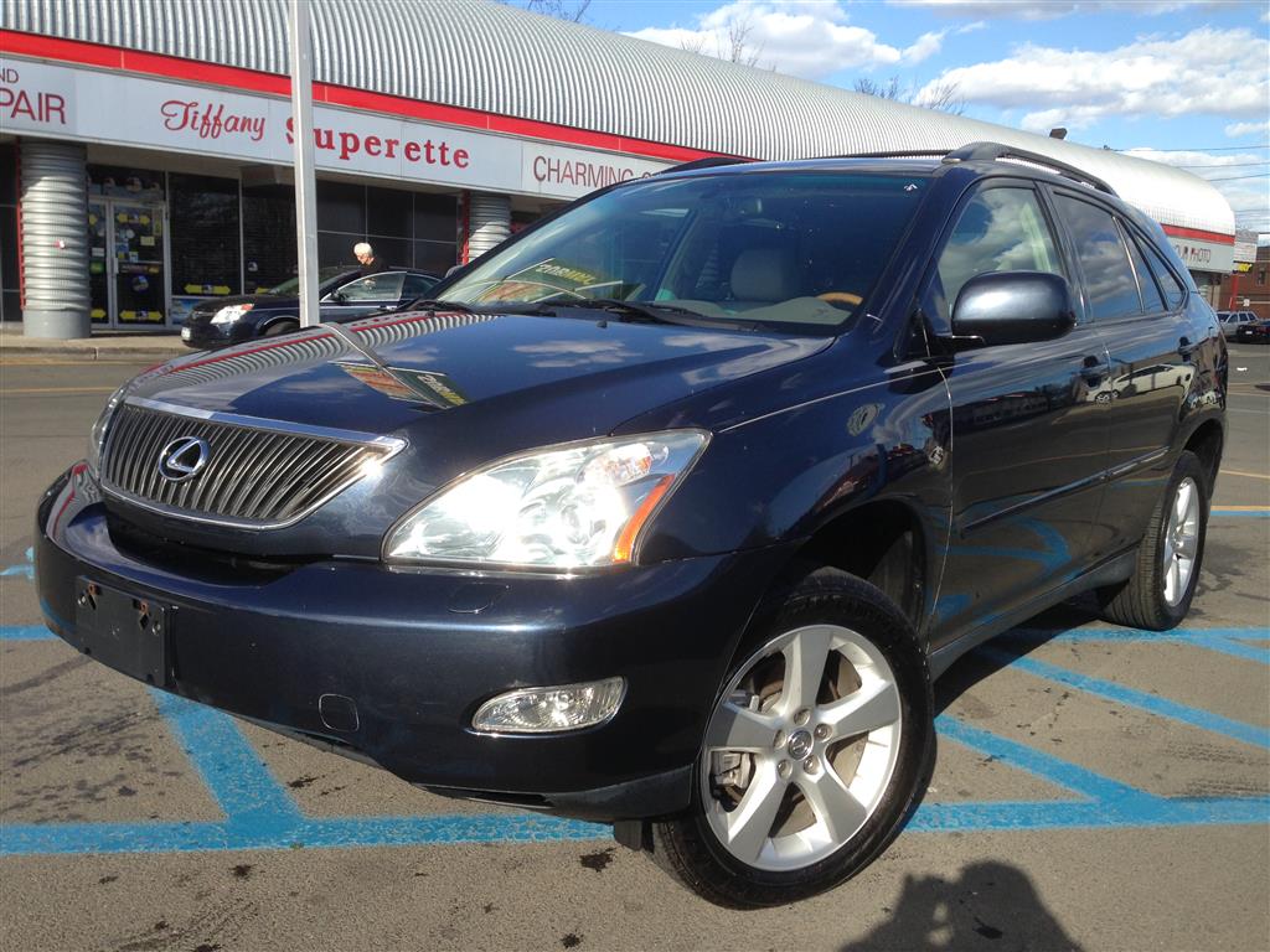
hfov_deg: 55.4
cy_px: 476
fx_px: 1211
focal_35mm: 33
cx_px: 635
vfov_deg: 42.9
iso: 50
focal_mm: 4.13
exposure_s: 1/861
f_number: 2.4
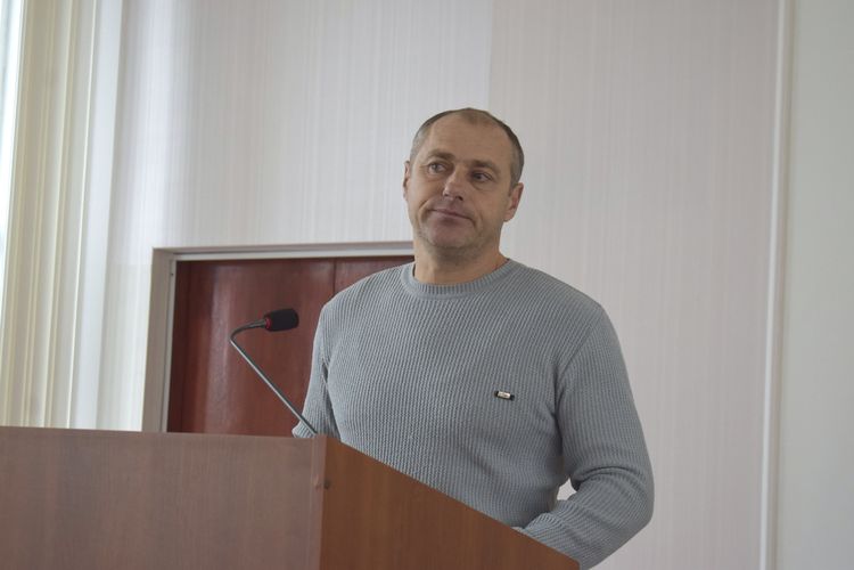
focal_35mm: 82
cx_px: 427
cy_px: 285
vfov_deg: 16.6
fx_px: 1957
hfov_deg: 24.6
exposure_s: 1/60
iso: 800
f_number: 5.6
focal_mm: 55
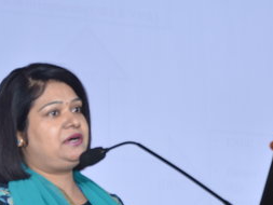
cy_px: 180
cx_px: 164
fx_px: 2154
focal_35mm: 273
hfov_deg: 7.3
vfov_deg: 5.4
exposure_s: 1/125
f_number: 5.6
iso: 250
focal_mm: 80
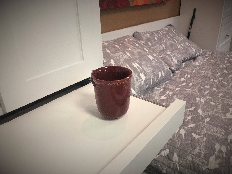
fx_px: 188
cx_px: 116
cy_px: 87
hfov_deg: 63.4
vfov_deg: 49.7
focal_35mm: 28
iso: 40
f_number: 1.8
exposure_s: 1/20
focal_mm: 3.99
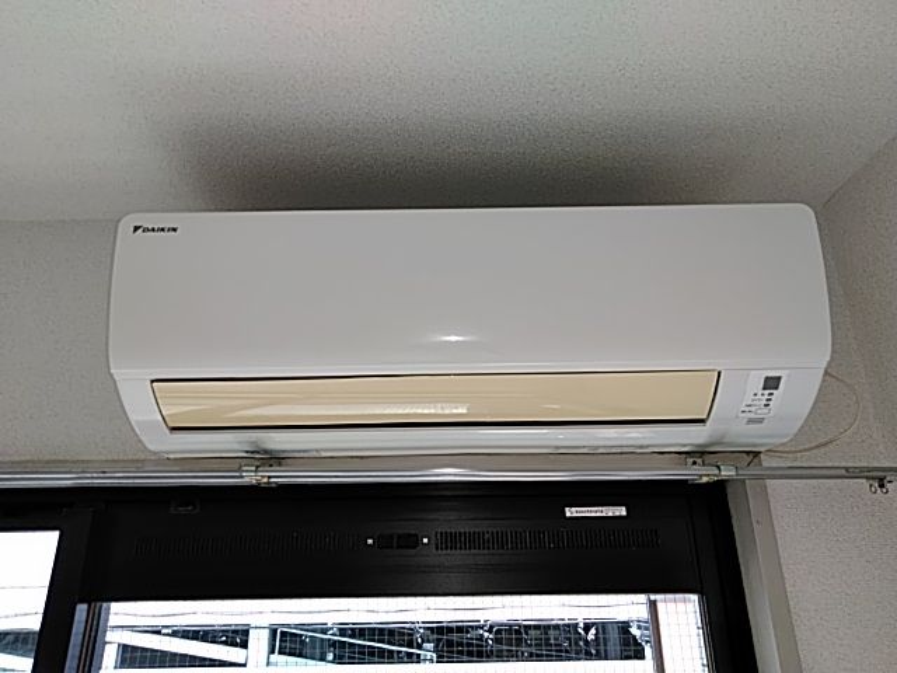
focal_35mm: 27
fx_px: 700
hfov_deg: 65.3
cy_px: 336
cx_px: 448
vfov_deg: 51.4
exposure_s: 1/125
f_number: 2.2
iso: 117
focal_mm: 3.46
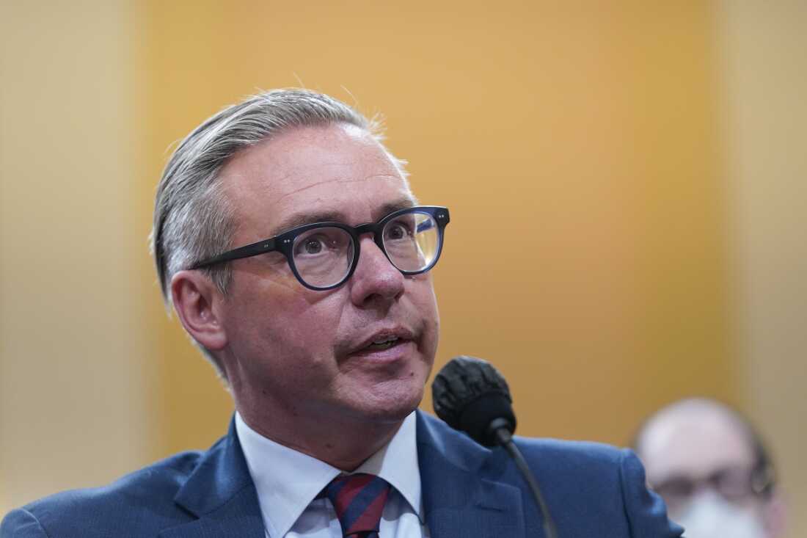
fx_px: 3631
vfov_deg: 8.5
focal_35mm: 162
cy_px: 269
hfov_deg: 12.7
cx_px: 404
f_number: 3.2
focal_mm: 162
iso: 2500
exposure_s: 1/320
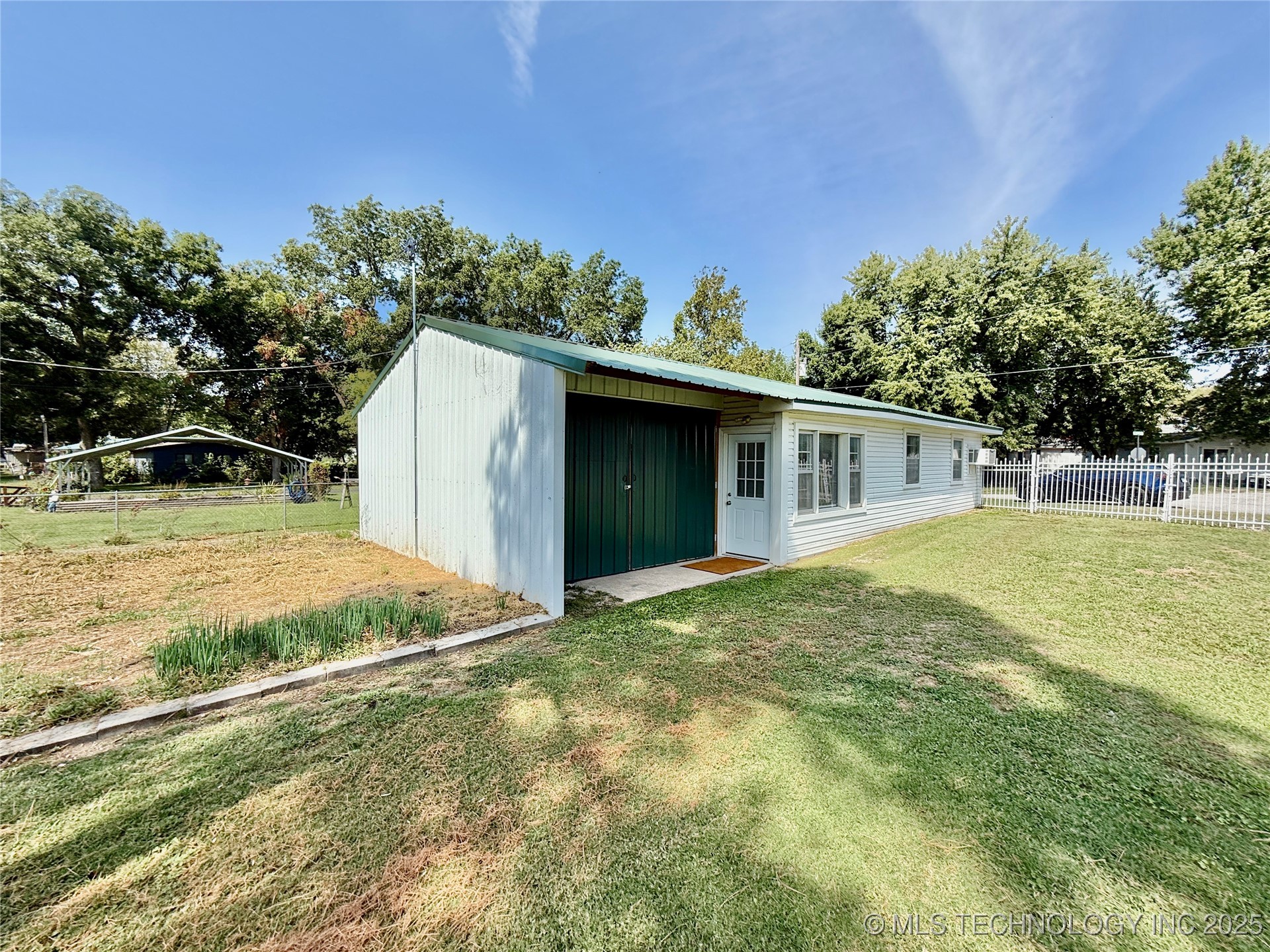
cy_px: 476
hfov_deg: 102.1
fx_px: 514
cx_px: 635
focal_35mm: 14
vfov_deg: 85.7
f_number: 2.2
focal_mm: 2.22
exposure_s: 1/1399
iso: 50
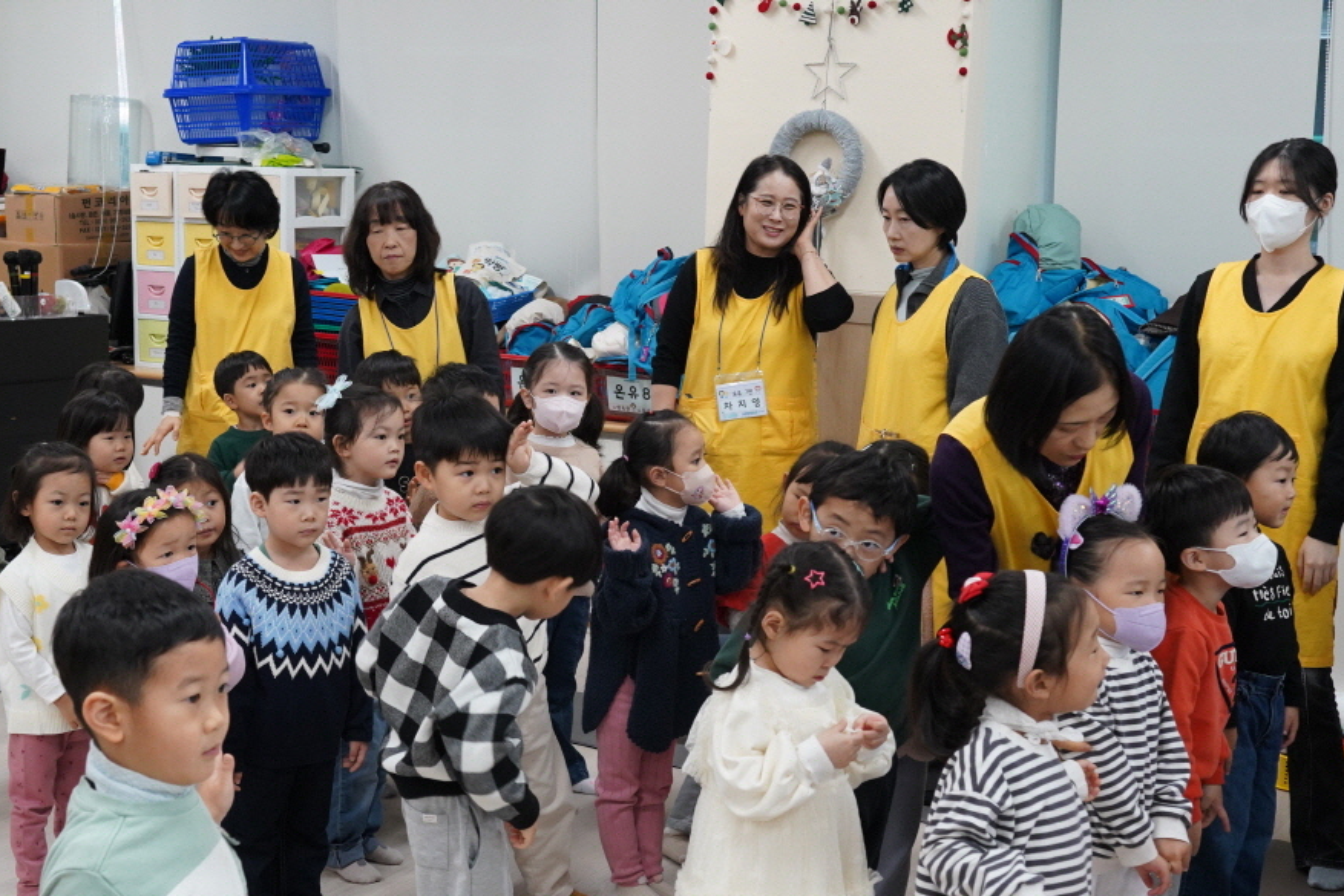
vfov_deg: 26.0
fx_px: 1942
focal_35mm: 52
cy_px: 527
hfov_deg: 38.0
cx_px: 532
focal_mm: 38
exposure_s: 1/100
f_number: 6.3
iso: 2500
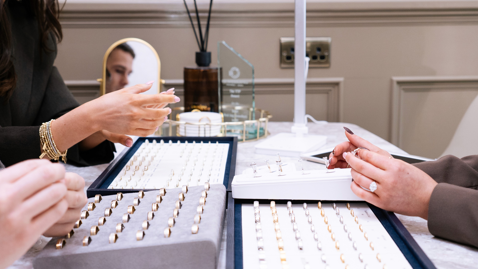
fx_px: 646
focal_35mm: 51
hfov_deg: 40.6
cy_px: 128
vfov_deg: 23.5
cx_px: 238
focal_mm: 32
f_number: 3.2
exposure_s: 1/160
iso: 800
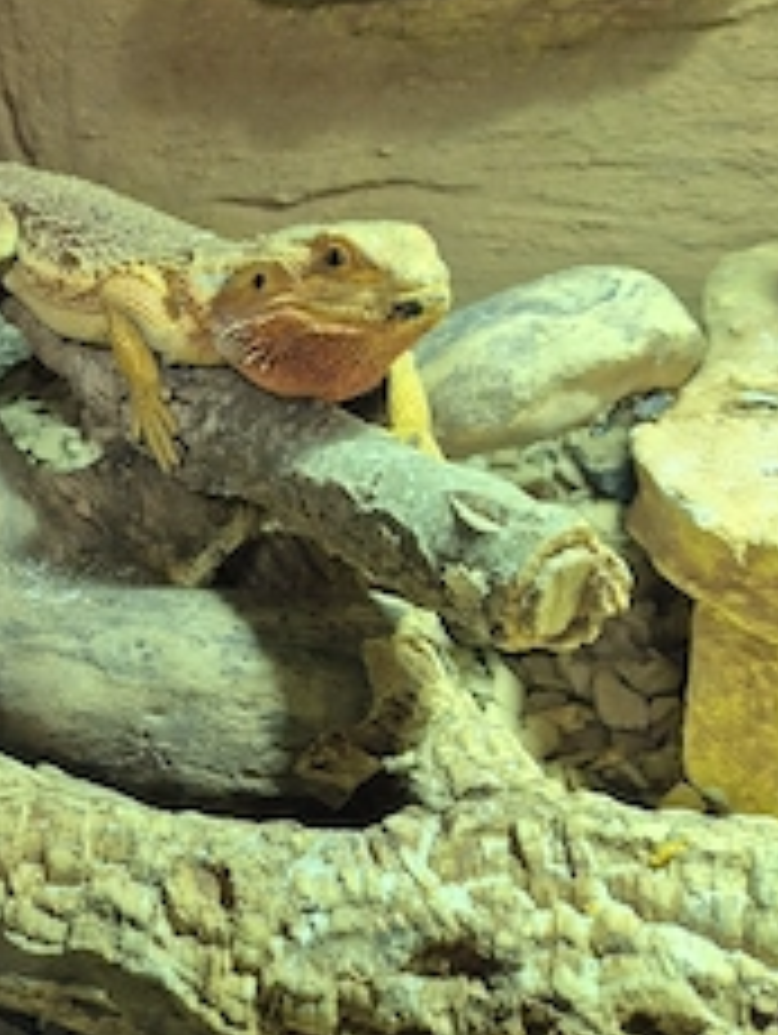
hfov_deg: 34.6
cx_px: 121
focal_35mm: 40
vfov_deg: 44.2
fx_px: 1196
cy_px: 184
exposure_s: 1/50
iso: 64
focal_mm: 5.4
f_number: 1.8
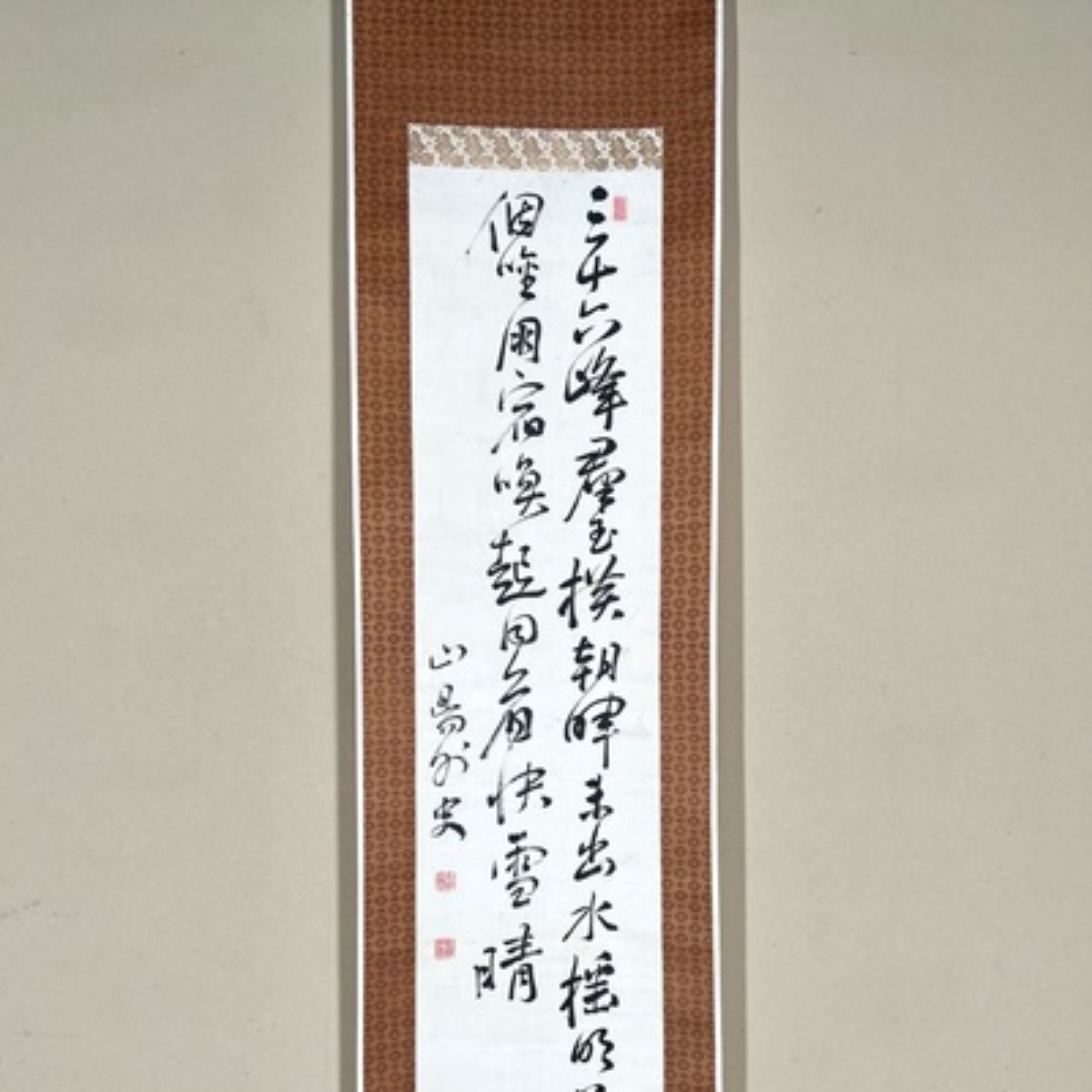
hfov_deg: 52.5
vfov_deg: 51.8
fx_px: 1106
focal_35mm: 31
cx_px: 542
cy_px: 702
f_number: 1.5
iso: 40
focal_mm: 5.7
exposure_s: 1/120
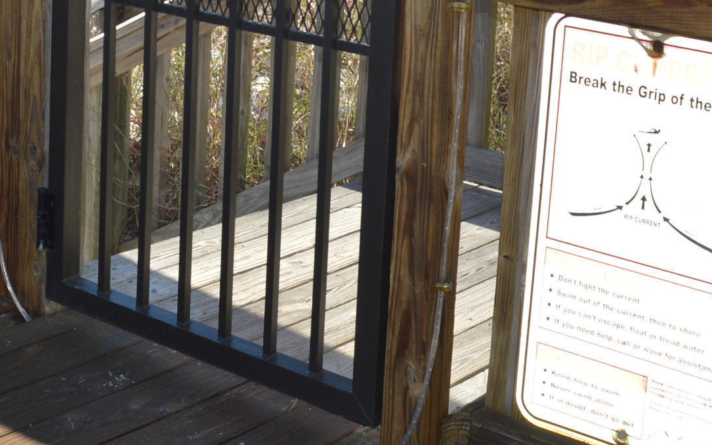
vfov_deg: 16.3
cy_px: -113
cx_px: 254
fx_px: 1475
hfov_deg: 27.0
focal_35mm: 76
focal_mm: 18
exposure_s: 1/200
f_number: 7.1
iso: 100
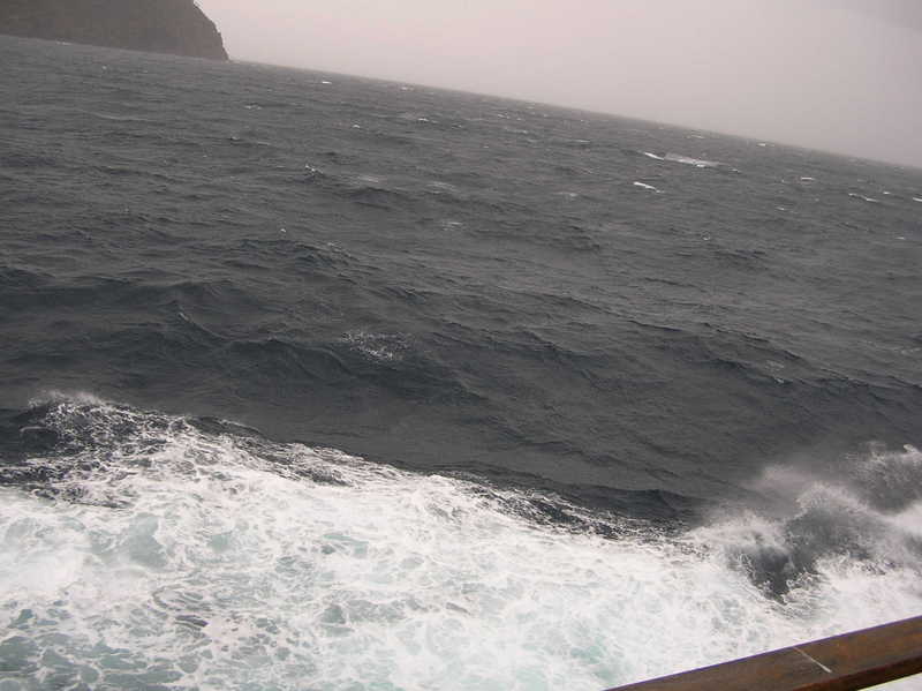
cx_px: 461
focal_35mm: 36
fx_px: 958
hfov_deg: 51.4
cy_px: 346
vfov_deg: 39.6
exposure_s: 1/118
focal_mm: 6
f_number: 2.7
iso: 50
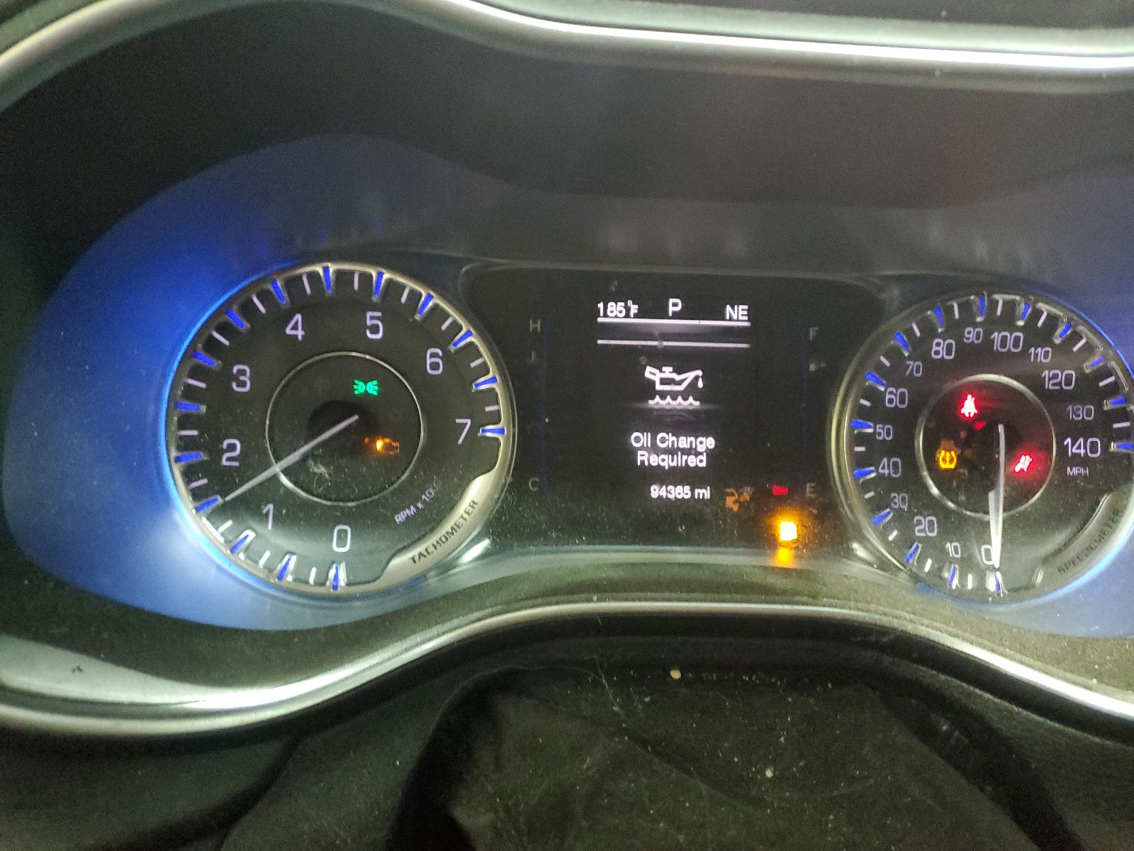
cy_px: 426
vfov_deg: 53.1
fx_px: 852
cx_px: 567
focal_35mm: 26
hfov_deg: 67.3
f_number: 1.5
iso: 576
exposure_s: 1/15
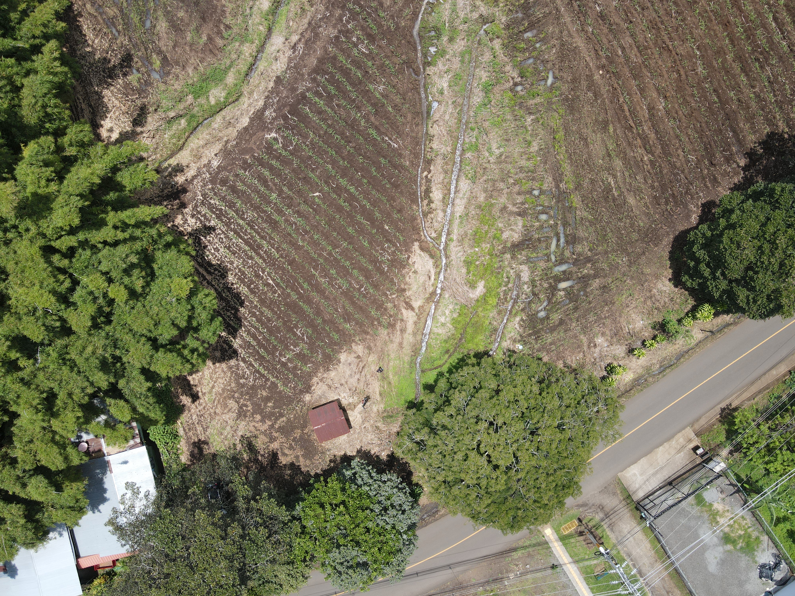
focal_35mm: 24
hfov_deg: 71.6
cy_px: 298
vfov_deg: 56.8
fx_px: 551
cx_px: 398
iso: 100
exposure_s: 1/400
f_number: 2.8
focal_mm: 4.5
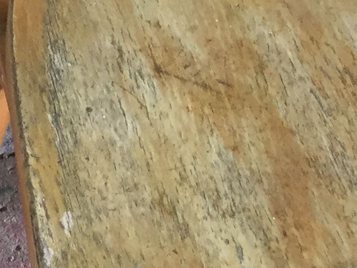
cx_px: -89
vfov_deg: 9.2
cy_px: -28
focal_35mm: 159
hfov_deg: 12.1
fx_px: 1640
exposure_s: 1/33
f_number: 2.4
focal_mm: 3.3
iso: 32
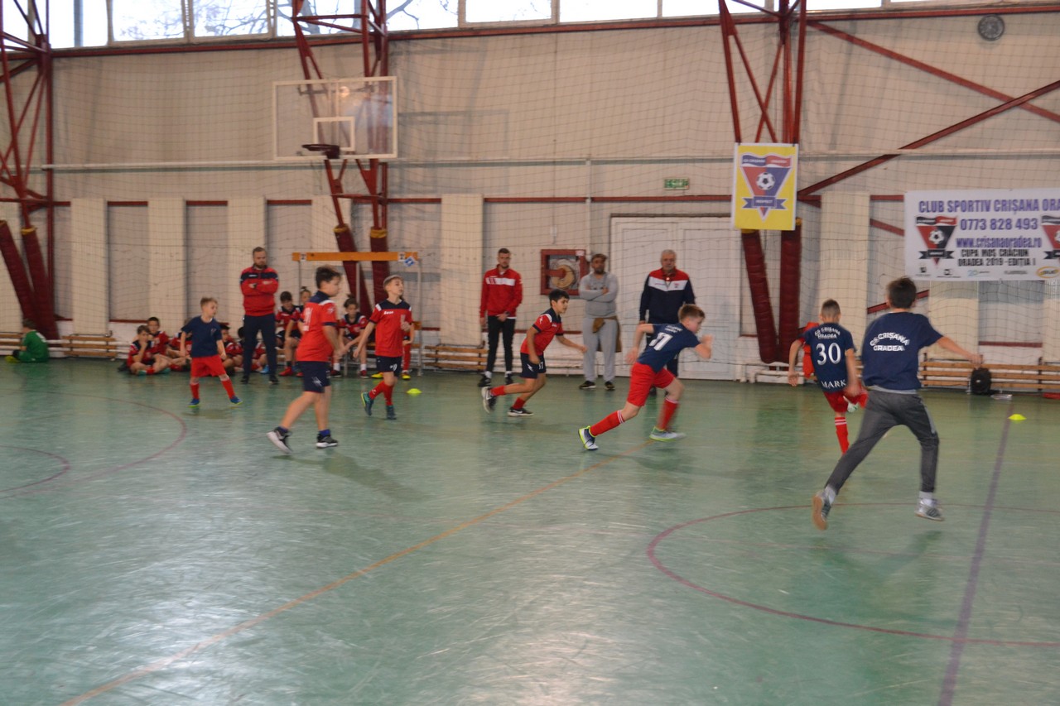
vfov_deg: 28.1
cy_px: 353
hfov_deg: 41.1
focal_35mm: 48
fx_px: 1413
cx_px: 530
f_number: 4.8
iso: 1400
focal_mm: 32
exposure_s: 1/60
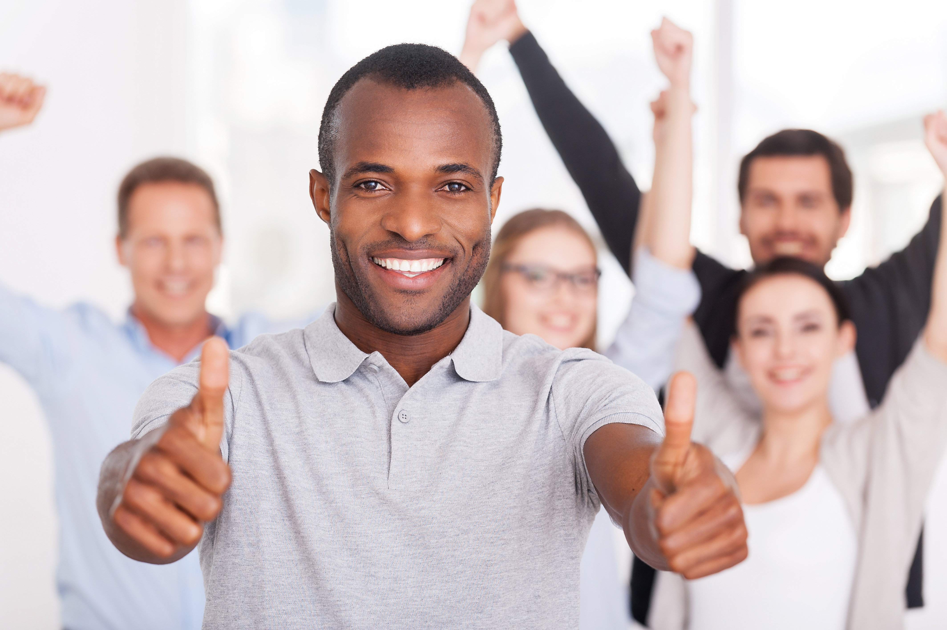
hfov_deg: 17.1
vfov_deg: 11.4
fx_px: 3155
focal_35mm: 120
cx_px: 474
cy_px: 315
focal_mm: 120
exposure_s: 1/200
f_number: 5
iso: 200
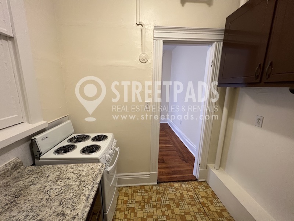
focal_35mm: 13
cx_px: 147
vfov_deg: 89.9
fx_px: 110
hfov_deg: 106.2
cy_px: 110
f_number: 1.8
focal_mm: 1.57
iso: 200
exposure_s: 1/60
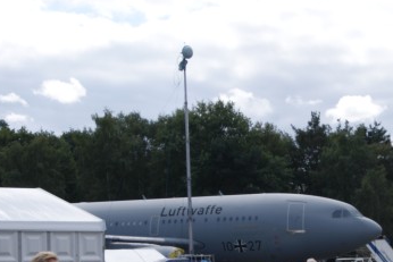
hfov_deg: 19.5
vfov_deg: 13.1
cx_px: 289
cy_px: 224
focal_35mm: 104
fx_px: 1136
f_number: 13
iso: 100
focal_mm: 40
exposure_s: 1/125
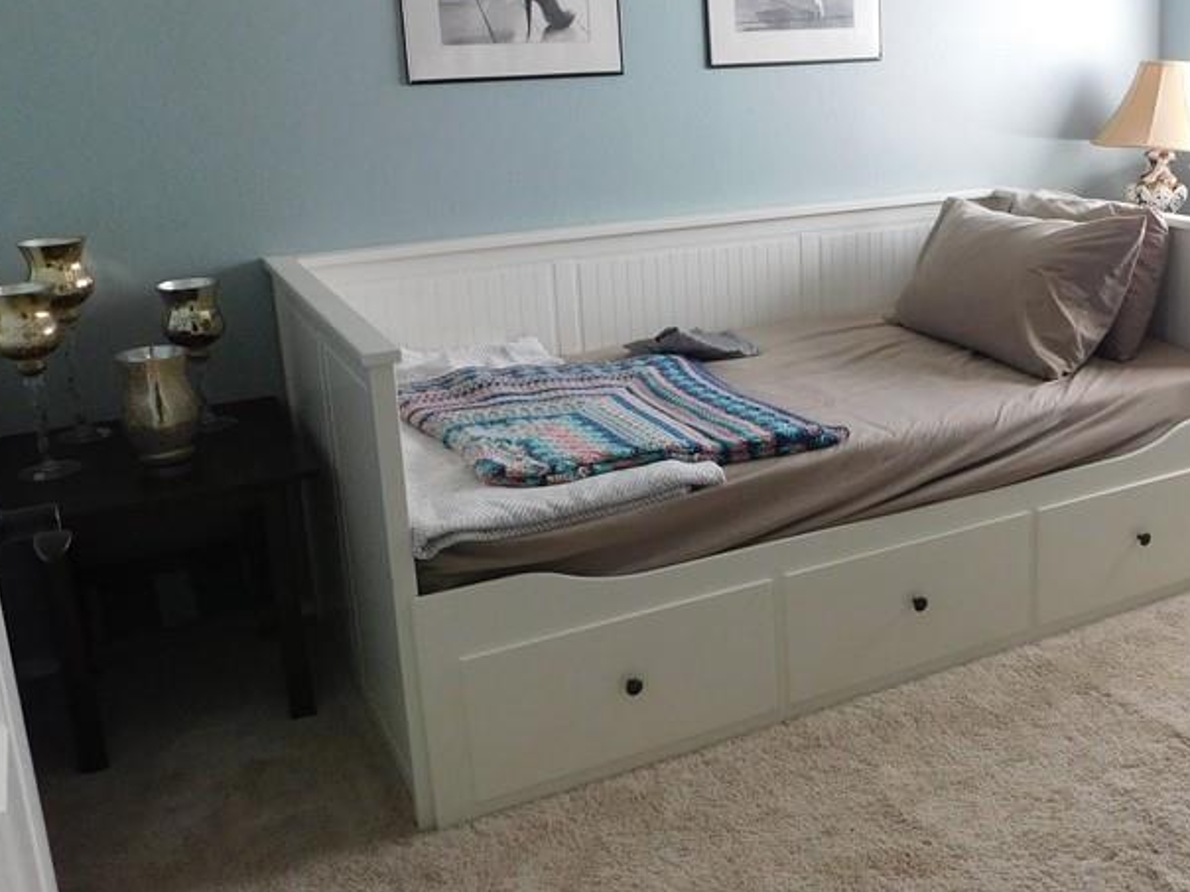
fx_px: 1341
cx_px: 885
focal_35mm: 39
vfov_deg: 36.7
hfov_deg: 46.2
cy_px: 358
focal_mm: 4
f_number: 3
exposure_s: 1/30
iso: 220
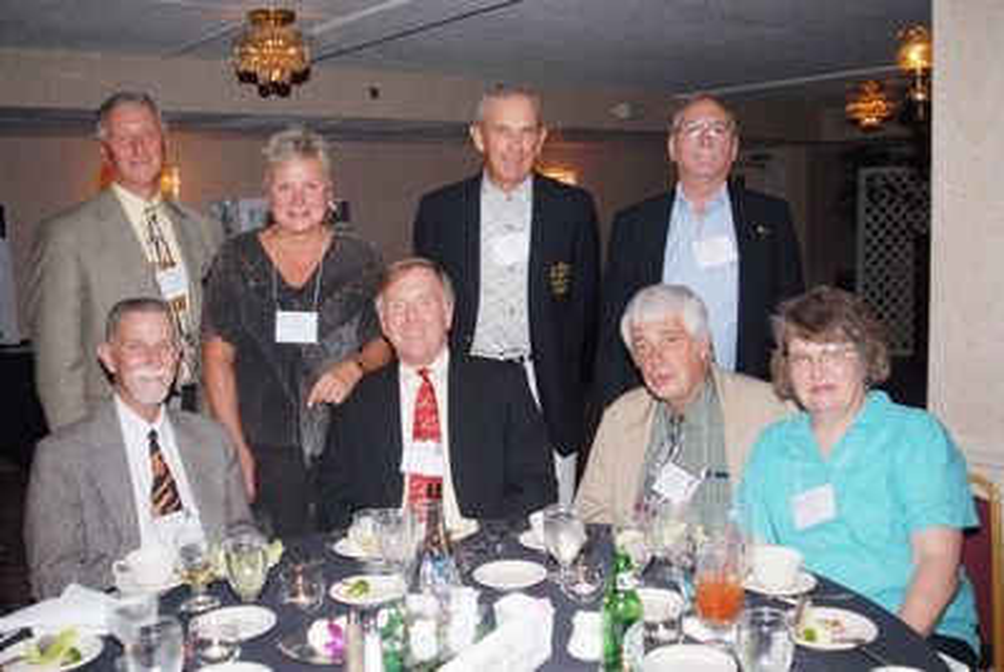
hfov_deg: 53.1
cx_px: 502
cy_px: 336
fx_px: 1005
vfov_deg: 37.0
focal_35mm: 36
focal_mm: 24
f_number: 4
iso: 100
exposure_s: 1/60
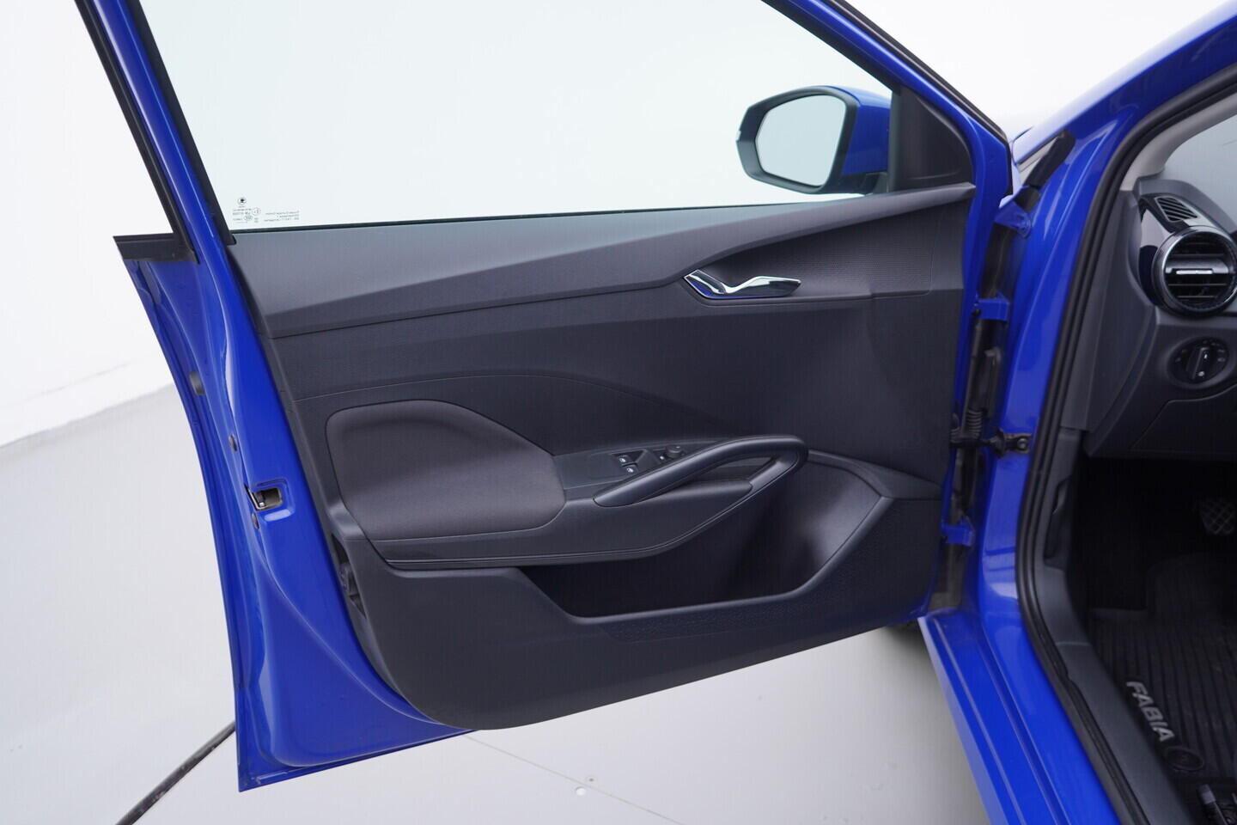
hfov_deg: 53.1
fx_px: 1237
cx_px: 618
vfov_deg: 36.9
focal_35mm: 36
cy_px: 412
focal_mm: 24
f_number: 3.2
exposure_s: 1/50
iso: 125
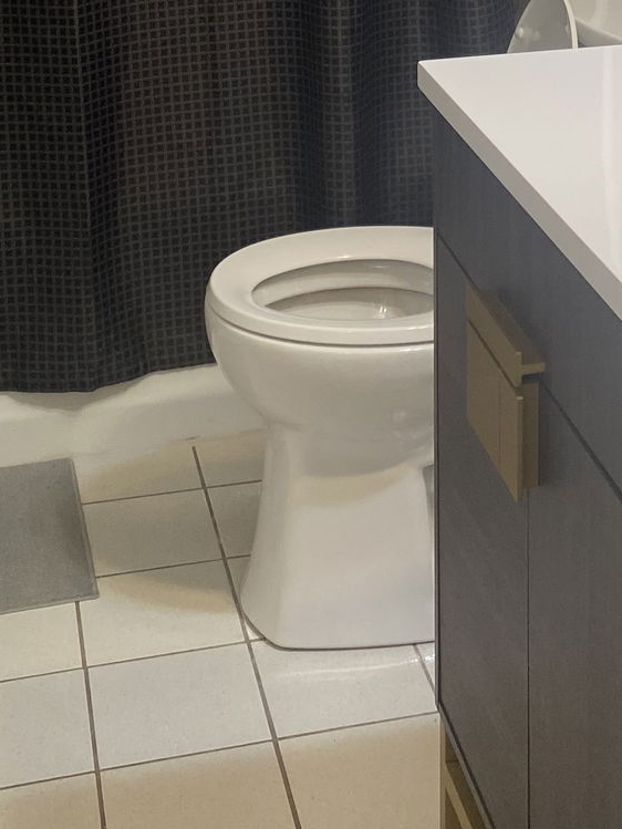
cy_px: -165
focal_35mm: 74
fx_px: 1772
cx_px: 453
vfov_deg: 24.0
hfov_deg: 19.8
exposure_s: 1/60
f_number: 1.8
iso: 100
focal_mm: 4.25
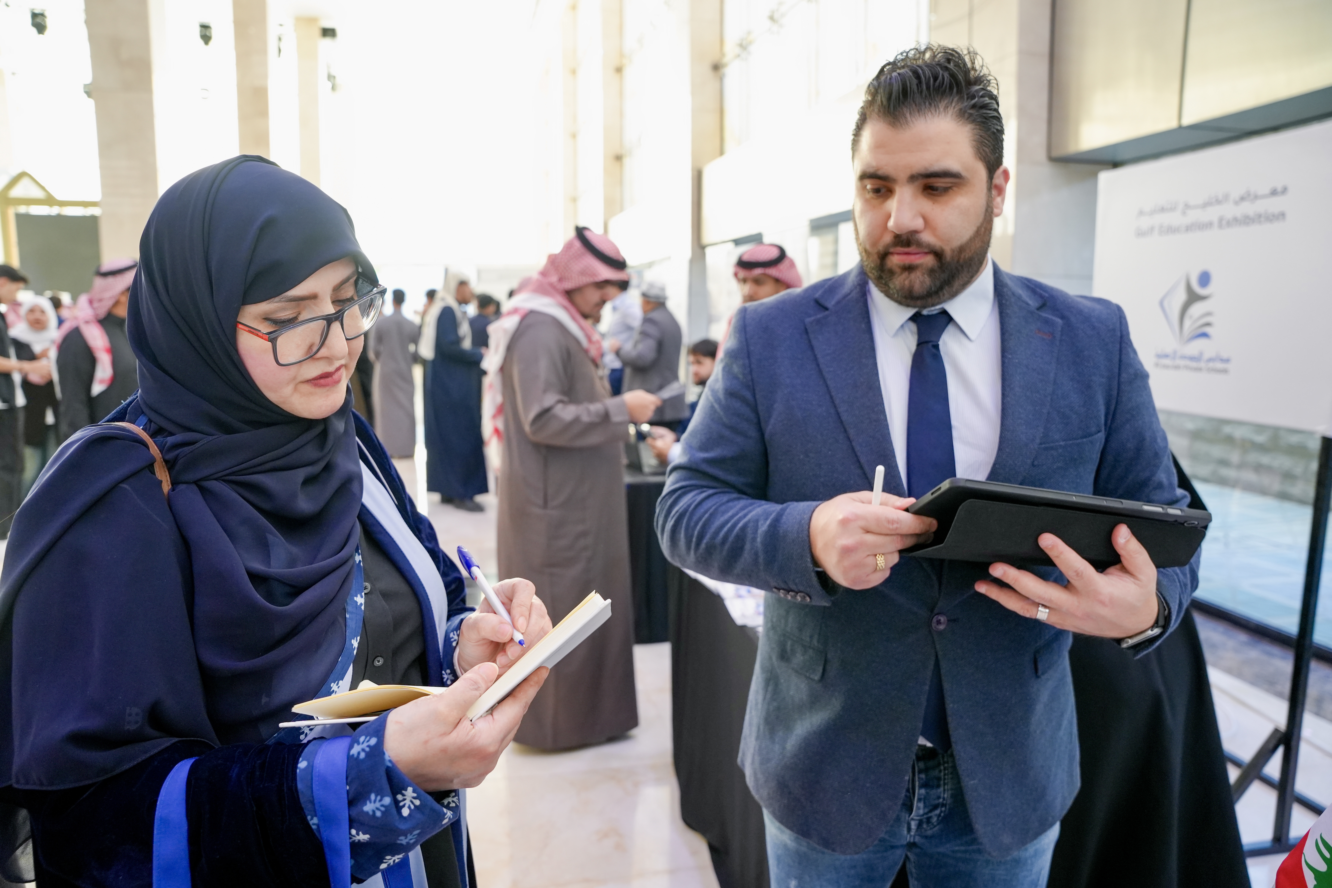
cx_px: 666
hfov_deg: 73.7
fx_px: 888
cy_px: 444
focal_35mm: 24
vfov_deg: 53.1
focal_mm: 24
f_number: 4
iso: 1000
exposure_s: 1/160
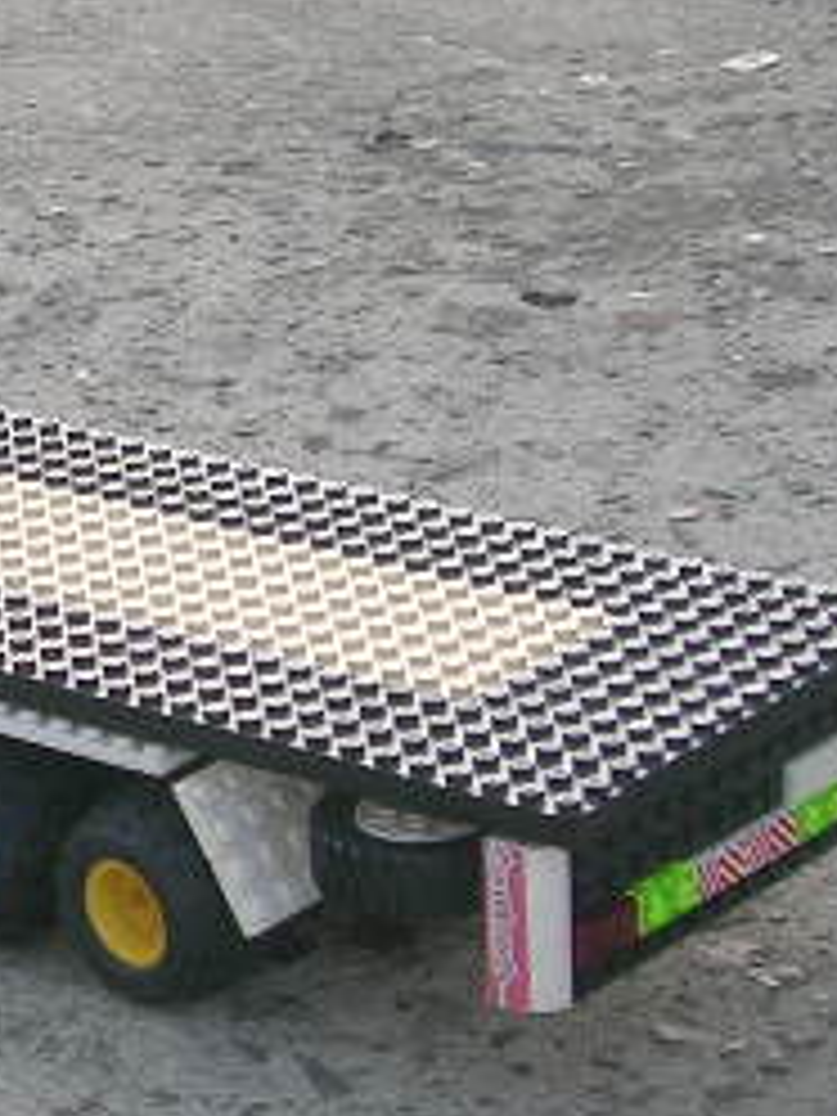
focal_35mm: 147
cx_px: -396
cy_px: 446
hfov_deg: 9.8
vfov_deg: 13.4
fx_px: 4739
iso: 50
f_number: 3.4
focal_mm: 8.6
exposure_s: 1/142
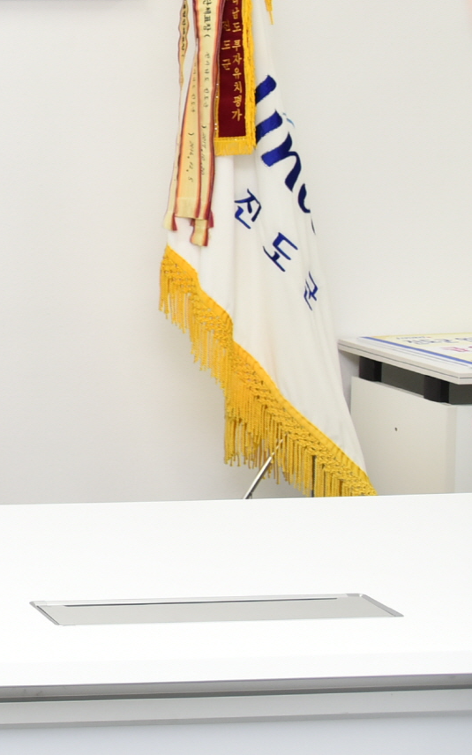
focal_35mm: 80
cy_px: 135
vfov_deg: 25.3
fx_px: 1647
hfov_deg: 13.2
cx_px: -576
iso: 640
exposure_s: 1/125
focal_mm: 28
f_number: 5
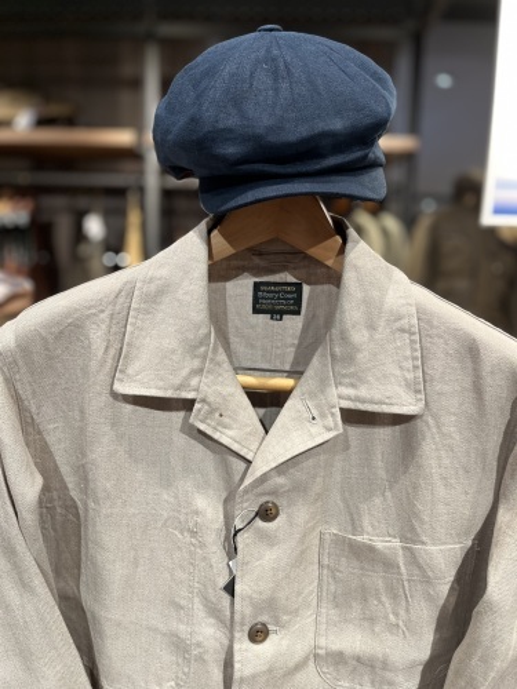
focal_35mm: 26
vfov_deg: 67.3
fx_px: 518
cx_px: 258
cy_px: 344
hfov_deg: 53.1
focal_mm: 5.1
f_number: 1.6
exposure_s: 1/45
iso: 125
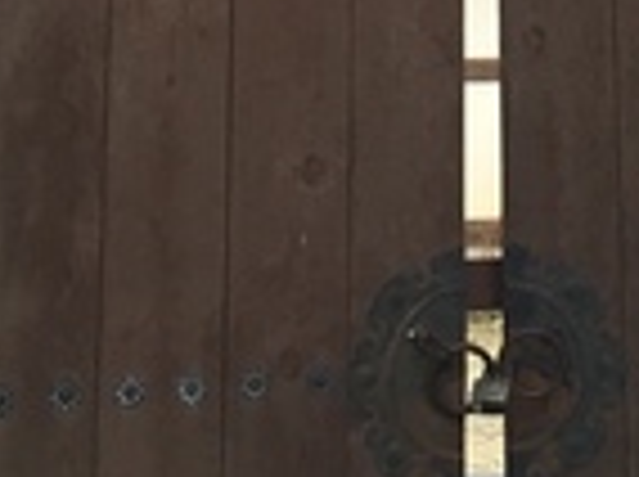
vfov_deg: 9.6
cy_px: -520
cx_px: 477
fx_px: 2635
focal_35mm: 143
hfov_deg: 13.8
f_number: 2.2
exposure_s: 1/30
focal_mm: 4.15
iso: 50
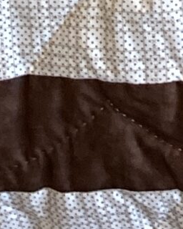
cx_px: 615
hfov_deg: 5.8
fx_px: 1638
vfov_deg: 7.0
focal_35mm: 242
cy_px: -520
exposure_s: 1/60
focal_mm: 3.3
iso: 125
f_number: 2.4
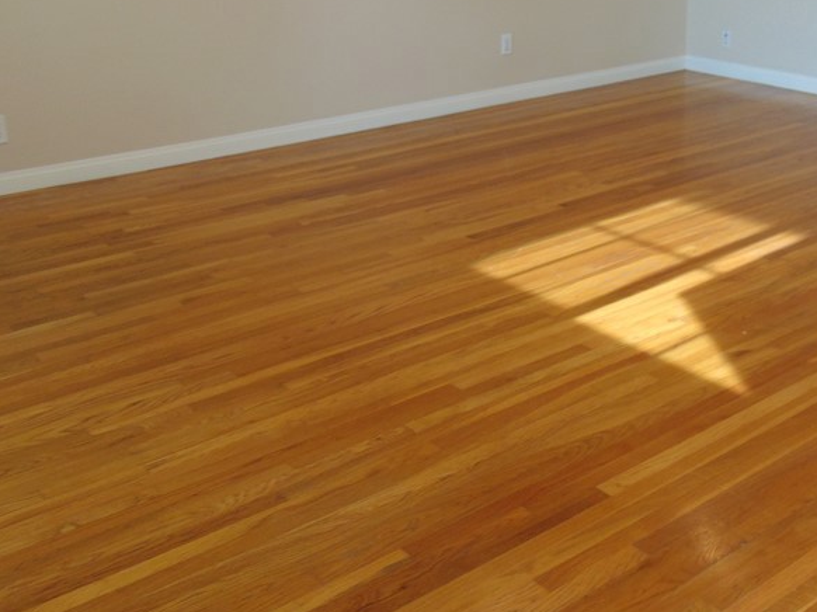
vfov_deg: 32.6
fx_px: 1038
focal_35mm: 44
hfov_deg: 42.0
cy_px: 204
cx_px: 583
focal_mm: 4.5
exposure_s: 1/50
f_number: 3
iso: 80
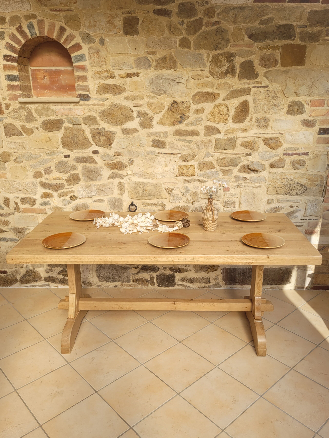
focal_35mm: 26
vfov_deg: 67.3
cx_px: 164
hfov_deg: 53.1
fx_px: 329
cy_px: 219
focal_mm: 5.4
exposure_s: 1/667
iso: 40
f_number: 1.8
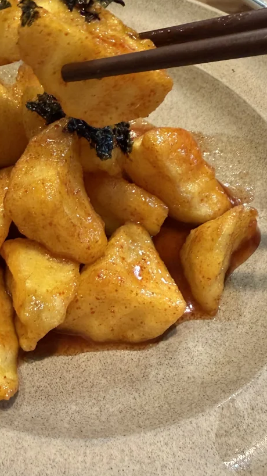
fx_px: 580
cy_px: 110
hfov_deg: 25.6
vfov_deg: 43.0
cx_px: 64
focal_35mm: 46
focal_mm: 2.22
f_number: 2.2
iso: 400
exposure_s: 1/50
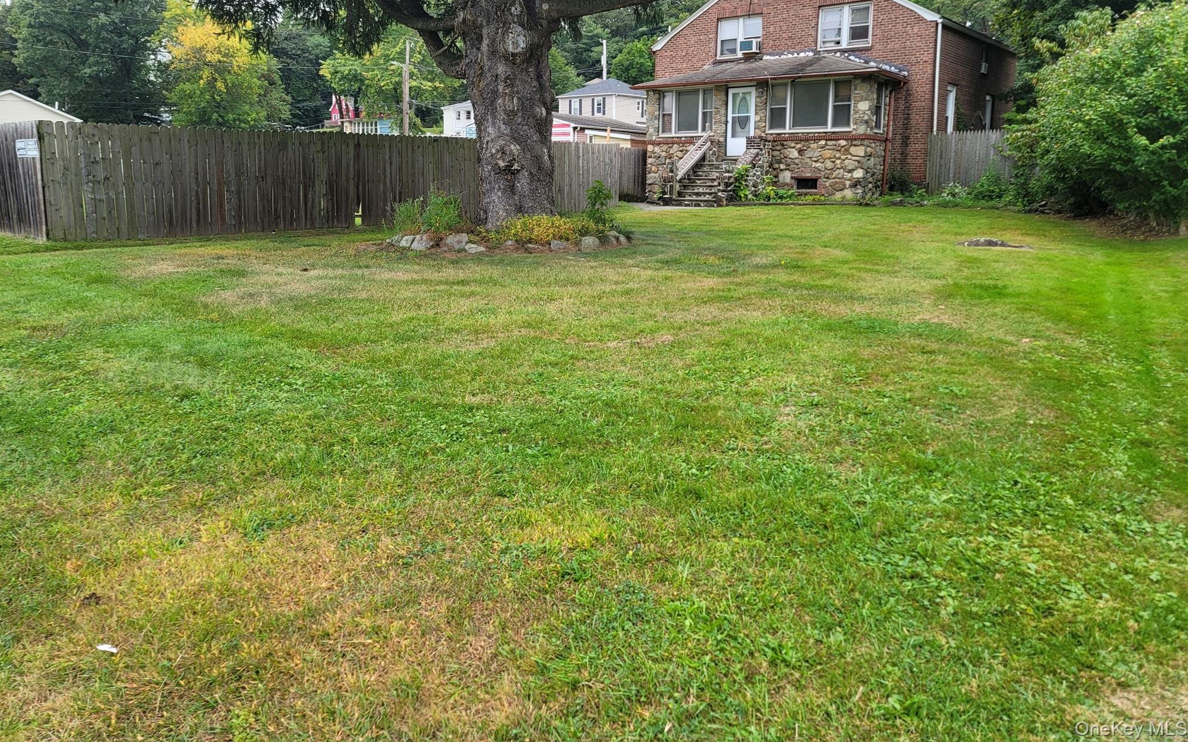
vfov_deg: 45.7
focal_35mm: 27
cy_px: 289
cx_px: 590
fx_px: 874
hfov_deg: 68.4
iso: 25
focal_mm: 7
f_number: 1.8
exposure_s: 1/120
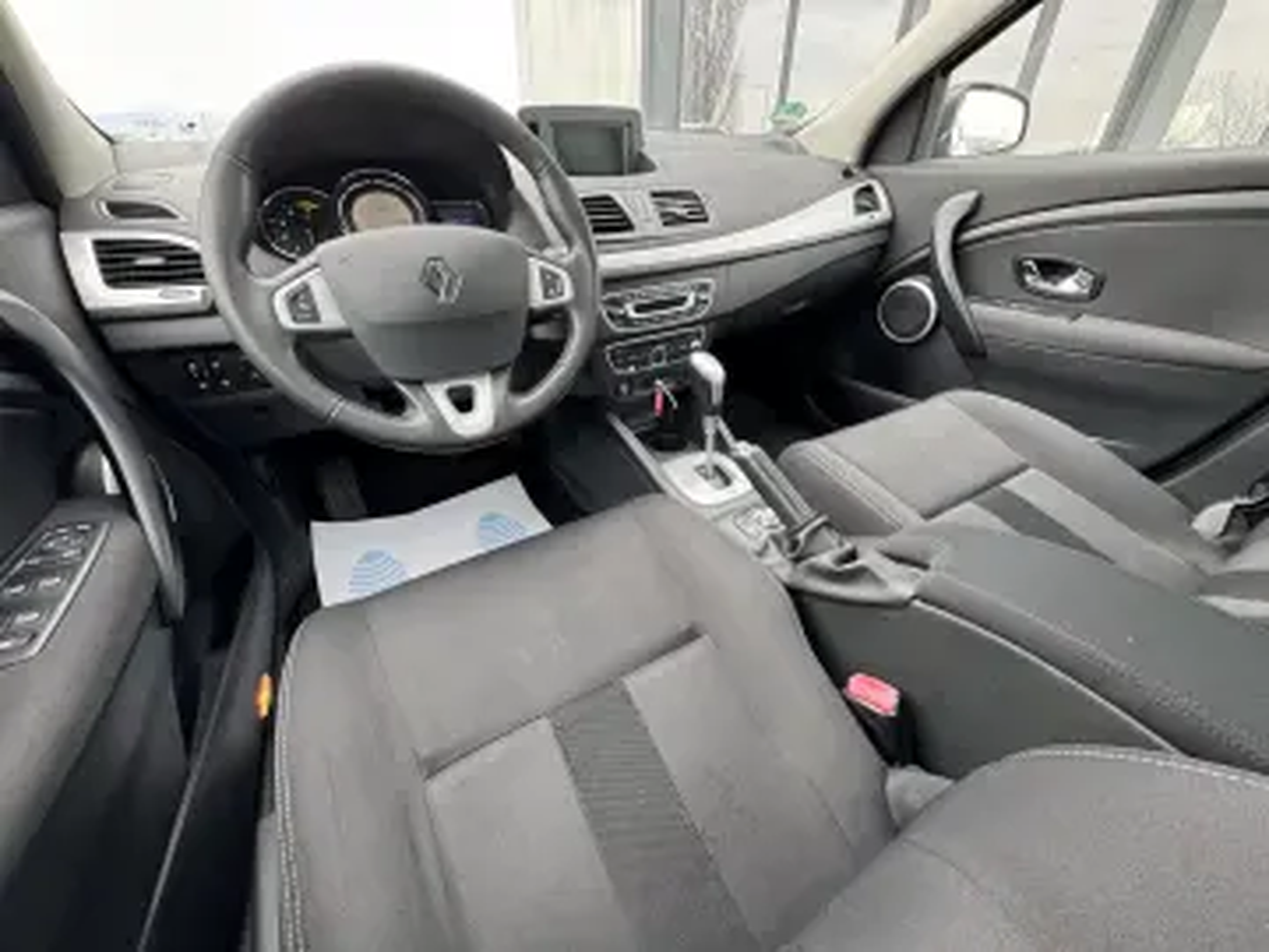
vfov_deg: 85.7
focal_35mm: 14
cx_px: 634
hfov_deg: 102.1
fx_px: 513
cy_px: 476
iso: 200
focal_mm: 2.22
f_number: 2.2
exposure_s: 1/101
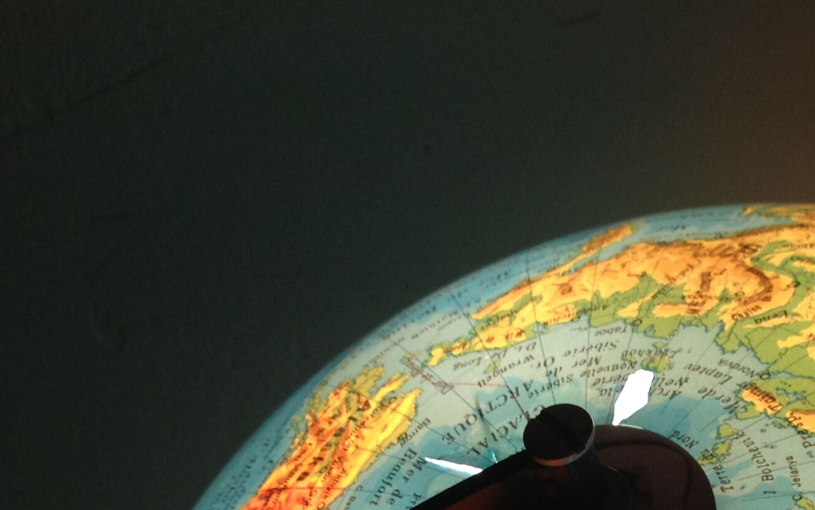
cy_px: 563
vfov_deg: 17.3
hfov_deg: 27.9
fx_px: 1622
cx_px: 588
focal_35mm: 73
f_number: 2.4
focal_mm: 4.28
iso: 100
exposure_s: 1/15
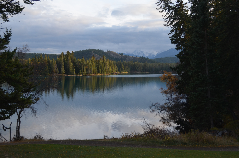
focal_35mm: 44
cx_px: 120
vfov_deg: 30.7
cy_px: 79
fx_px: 288
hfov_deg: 45.0
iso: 200
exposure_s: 1/200
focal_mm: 29
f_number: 4.5
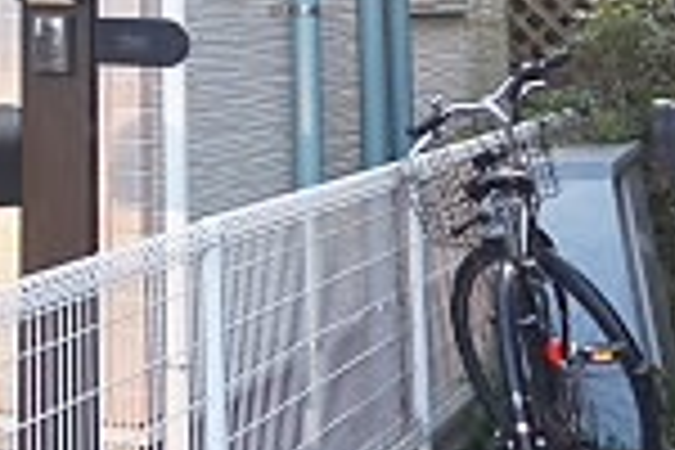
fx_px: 2175
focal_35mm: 116
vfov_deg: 10.5
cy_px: -554
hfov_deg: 16.6
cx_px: -218
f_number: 4
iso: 800
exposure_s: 1/160
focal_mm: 16
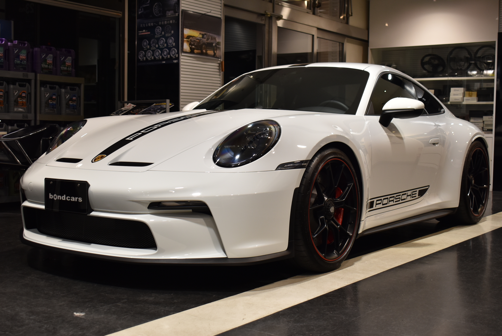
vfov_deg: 29.0
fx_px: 649
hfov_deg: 42.3
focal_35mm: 46
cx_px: 251
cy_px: 168
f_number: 4.5
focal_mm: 31
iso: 450
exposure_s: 1/50
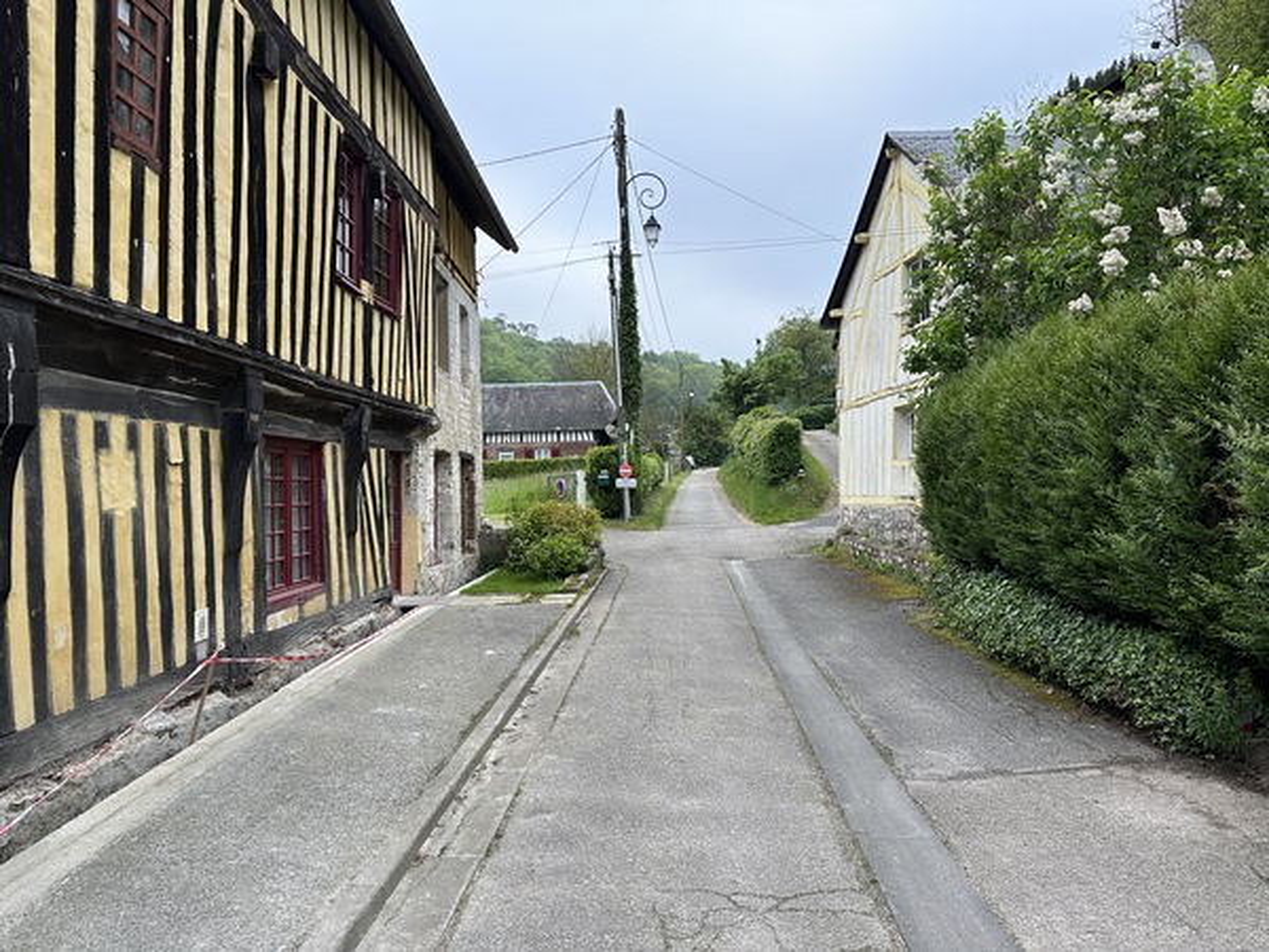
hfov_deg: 71.6
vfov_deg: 56.8
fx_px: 880
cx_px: 634
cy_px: 476
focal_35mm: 24
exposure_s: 1/850
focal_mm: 6.86
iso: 80
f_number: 1.78
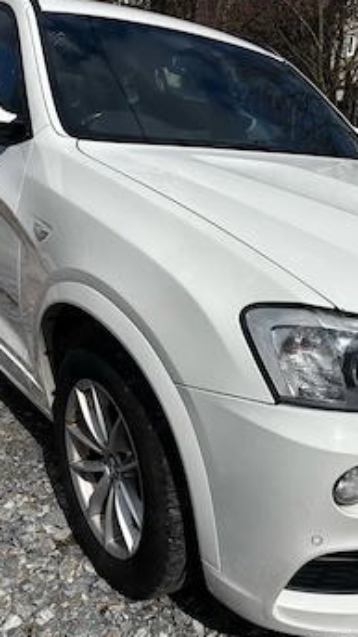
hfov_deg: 35.1
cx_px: 254
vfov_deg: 59.3
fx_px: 557
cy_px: 362
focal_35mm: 33
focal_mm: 5.96
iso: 50
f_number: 1.6
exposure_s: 1/12195
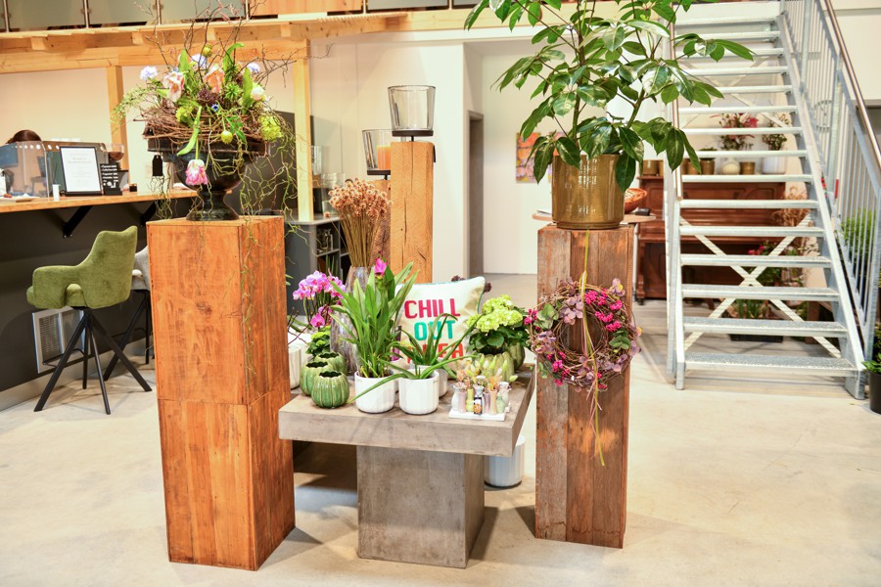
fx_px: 783
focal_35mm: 32
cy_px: 294
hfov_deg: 58.7
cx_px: 440
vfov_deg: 41.1
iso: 320
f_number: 2.8
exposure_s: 1/100
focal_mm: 32
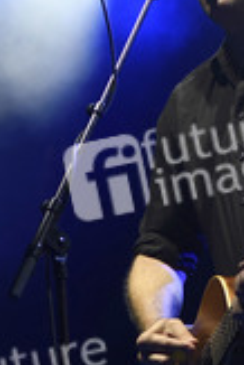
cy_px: 280
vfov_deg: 10.2
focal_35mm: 201
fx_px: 2039
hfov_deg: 6.8
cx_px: 244
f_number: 4
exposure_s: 1/800
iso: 1600
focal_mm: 55
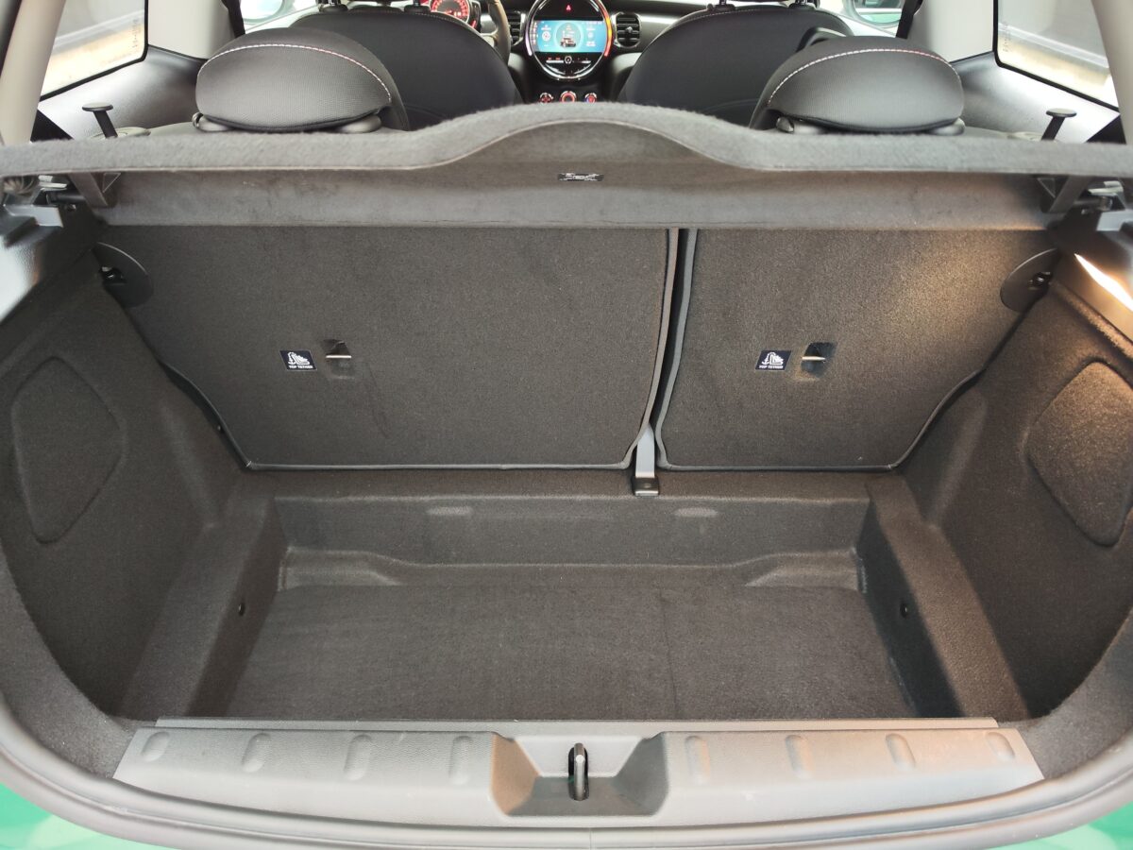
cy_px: 425
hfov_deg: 73.9
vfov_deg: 58.9
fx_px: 753
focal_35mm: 23
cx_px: 566
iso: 1489
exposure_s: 1/25
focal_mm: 7.01
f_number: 1.69
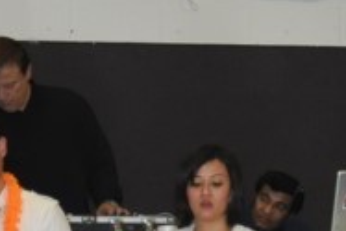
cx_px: -4
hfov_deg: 6.9
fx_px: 2847
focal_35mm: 296
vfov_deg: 4.6
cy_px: 410
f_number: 4.2
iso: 800
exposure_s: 1/60
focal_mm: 32
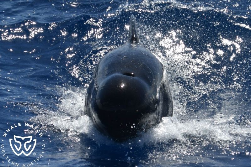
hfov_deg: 6.9
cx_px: 126
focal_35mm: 300
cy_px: 84
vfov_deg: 4.6
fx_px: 2091
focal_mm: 300
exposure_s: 1/8000
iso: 560
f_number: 5.6
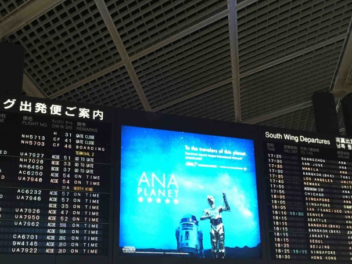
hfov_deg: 38.9
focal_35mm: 49
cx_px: 160
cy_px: 136
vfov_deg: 29.7
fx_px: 498
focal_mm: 4.15
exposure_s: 1/30
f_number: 2.2
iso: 100
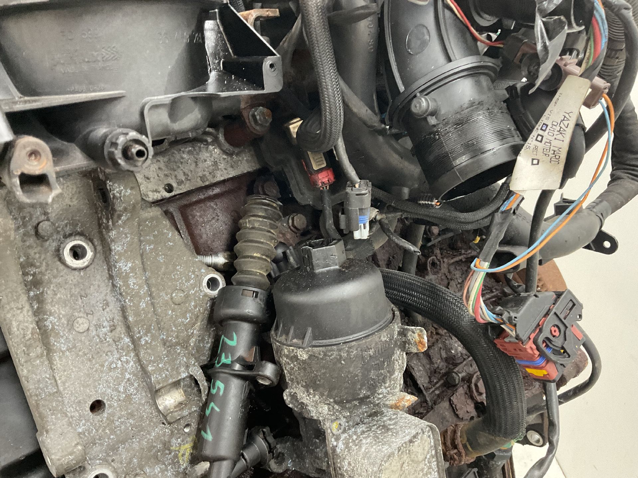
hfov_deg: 61.7
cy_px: 239
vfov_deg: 48.2
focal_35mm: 29
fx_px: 534
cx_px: 319
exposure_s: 1/50
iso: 200
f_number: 1.8
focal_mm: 3
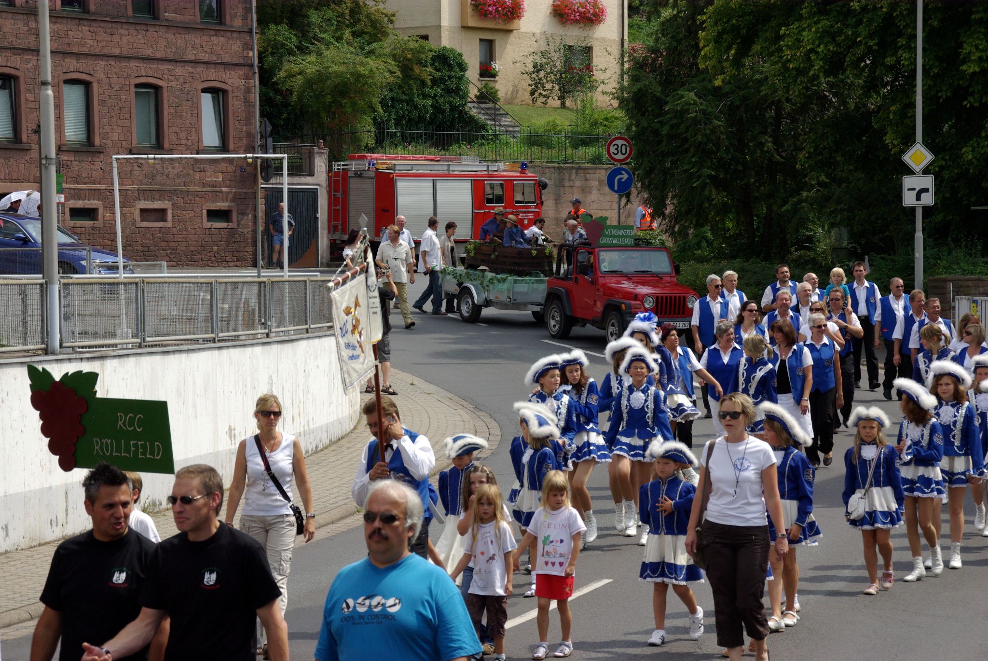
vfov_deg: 11.7
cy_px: 330
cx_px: 494
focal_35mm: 117
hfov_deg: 17.5
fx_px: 3214
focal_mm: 78
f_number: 8
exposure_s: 1/500
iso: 400
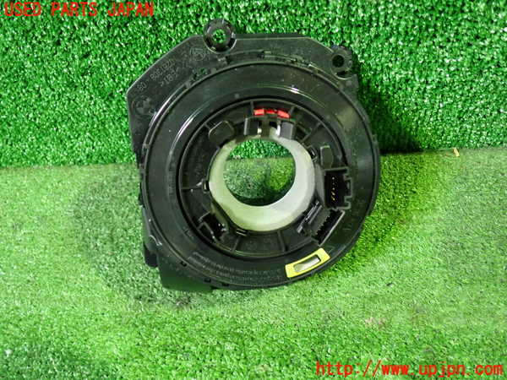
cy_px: 190
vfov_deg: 46.8
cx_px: 254
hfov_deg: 60.0
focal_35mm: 30
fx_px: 439
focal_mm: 5.4
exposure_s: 1/25
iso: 800
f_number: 2.3
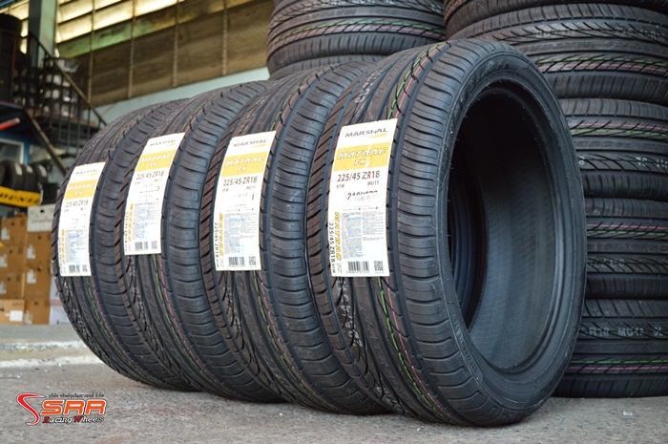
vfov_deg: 31.8
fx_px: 778
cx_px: 334
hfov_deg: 46.4
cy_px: 222
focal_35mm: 42
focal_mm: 28
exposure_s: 1/80
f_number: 4.5
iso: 800
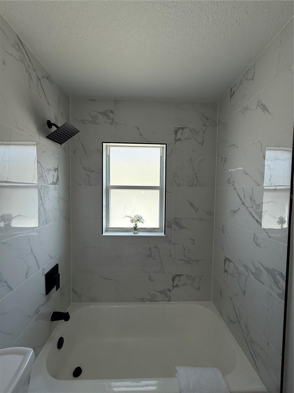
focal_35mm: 14
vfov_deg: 102.1
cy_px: 196
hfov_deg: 85.7
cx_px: 147
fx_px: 159
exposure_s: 1/300
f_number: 2.2
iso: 50
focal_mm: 2.22
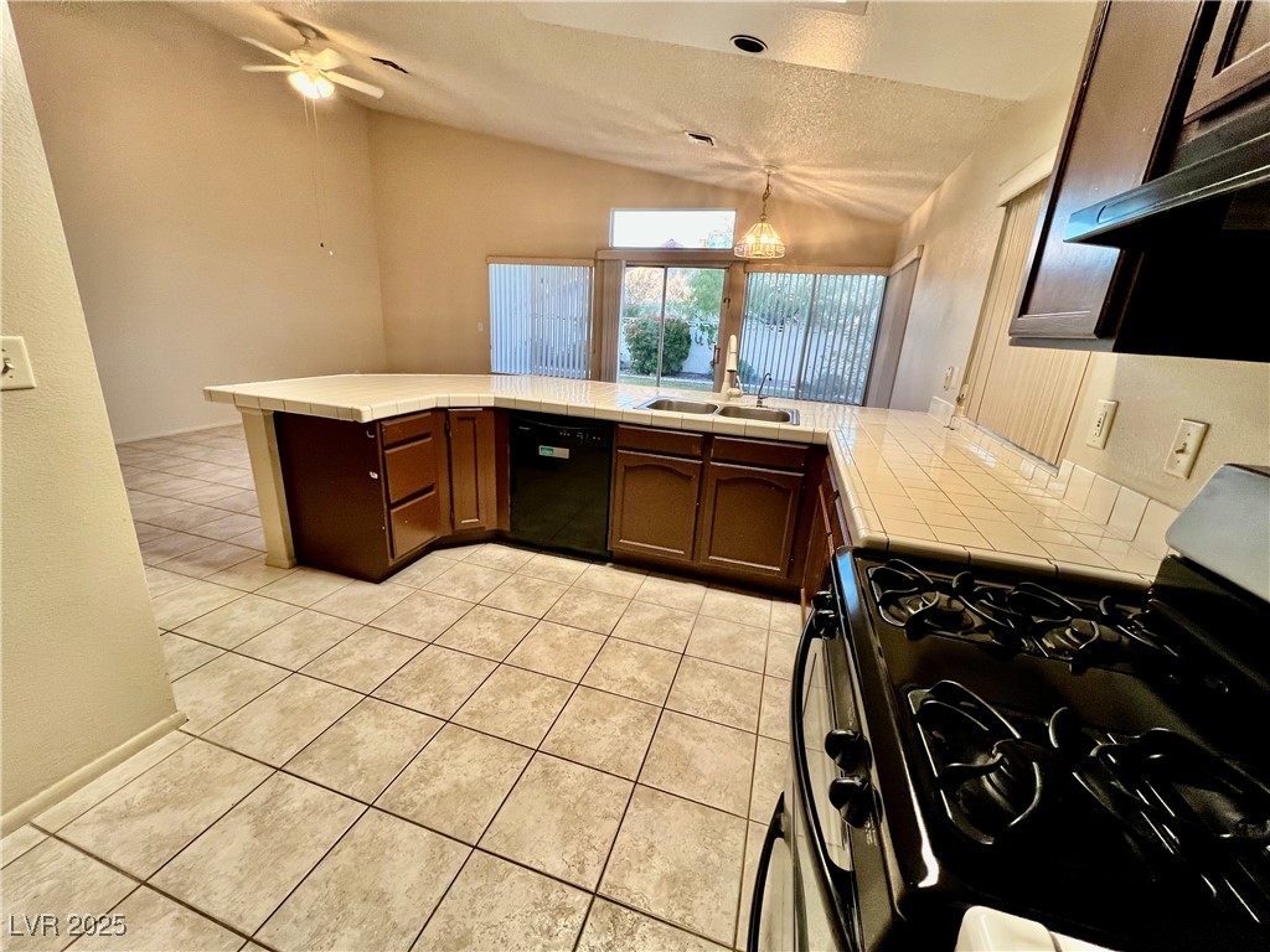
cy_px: 476
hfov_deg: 106.2
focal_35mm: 13
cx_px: 635
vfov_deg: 89.9
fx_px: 477
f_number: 1.8
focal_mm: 1.57
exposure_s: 1/120
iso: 160
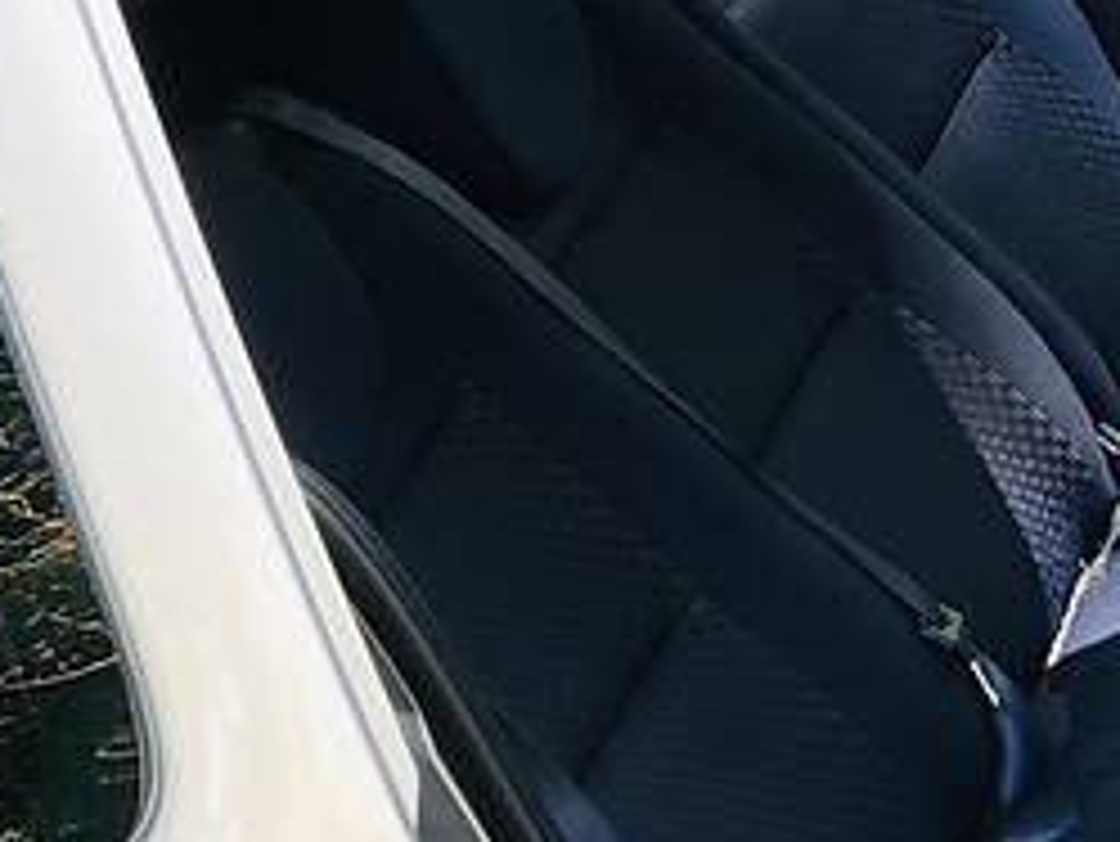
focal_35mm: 167
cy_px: 765
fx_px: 5406
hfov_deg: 11.8
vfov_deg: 8.9
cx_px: 508
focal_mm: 6
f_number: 2.4
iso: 16
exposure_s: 1/60
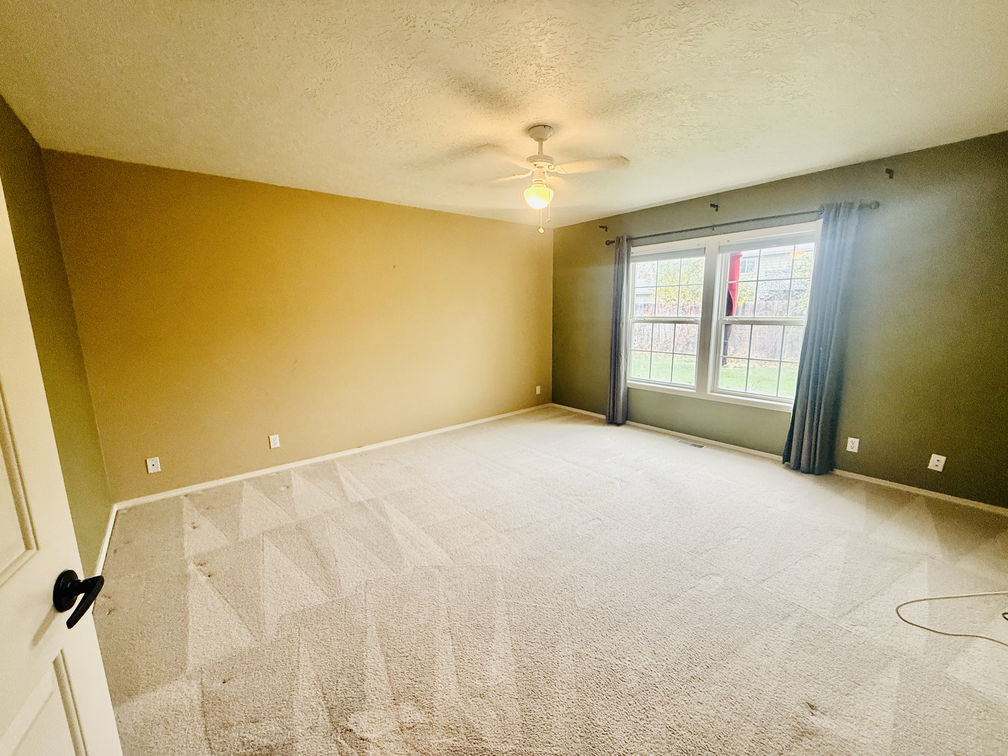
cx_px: 504
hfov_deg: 102.1
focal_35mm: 14
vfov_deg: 85.7
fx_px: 408
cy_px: 378
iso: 200
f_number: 2.2
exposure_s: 1/99
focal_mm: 2.22
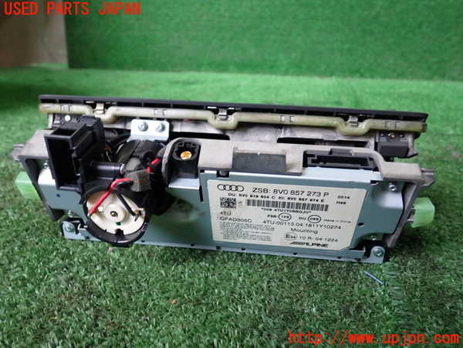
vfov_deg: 46.8
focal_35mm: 30
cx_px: 232
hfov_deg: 60.0
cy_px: 174
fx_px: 401
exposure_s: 1/30
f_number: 2.3
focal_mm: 5.4
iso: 200
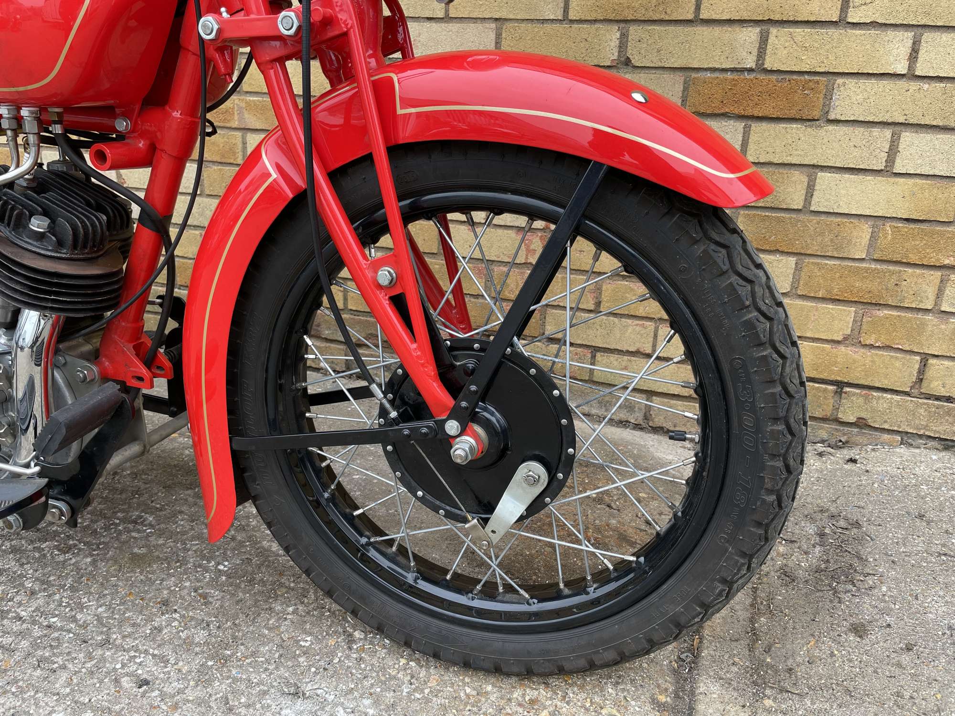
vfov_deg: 53.1
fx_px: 717
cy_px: 358
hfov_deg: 67.3
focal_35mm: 26
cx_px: 478
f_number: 1.6
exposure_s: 1/121
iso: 32
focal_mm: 4.2
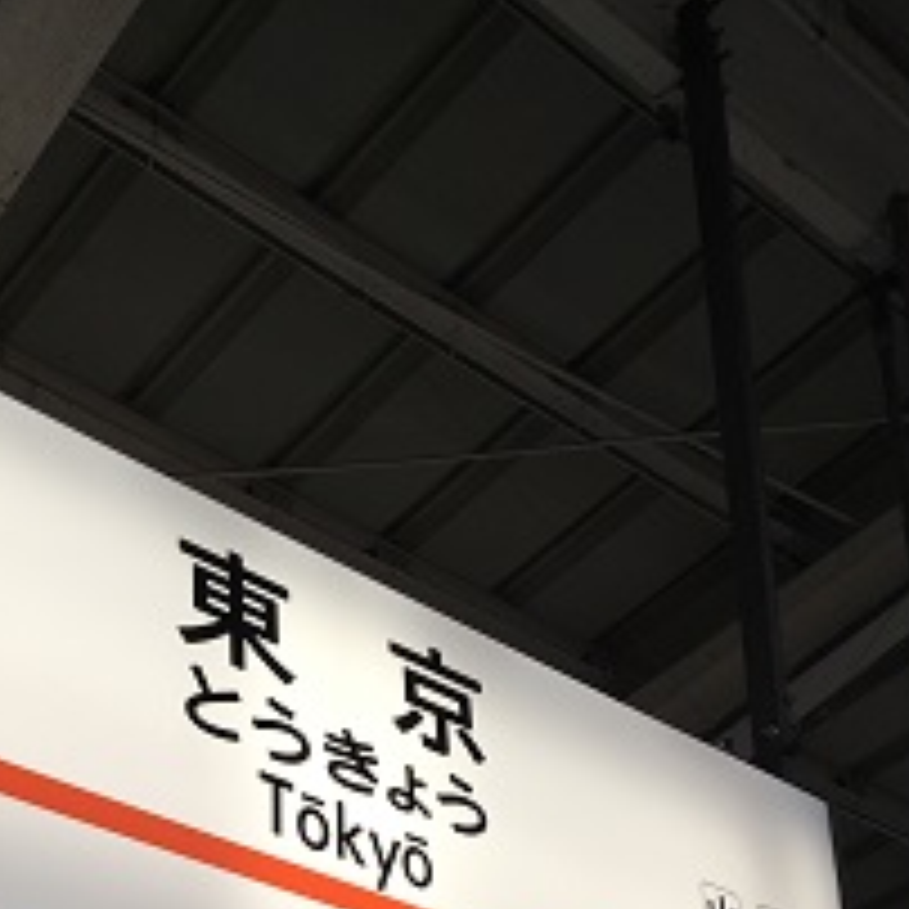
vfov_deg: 26.3
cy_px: 963
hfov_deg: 27.7
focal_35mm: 61
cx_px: 202
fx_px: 1812
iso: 25
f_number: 2.2
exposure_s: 1/120
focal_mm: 4.15
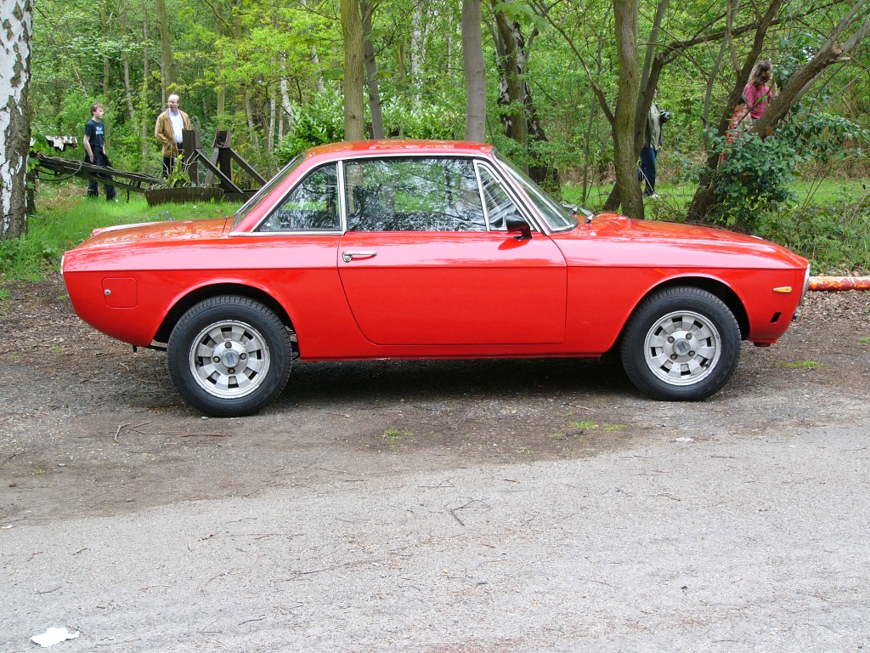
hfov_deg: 36.8
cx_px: 435
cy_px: 326
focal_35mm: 52
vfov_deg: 28.0
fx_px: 1307
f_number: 2.8
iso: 50
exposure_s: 1/60
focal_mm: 8.7
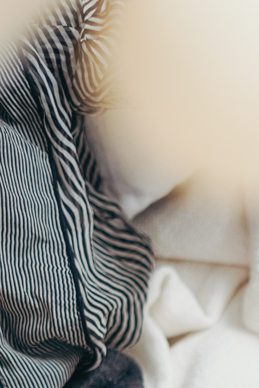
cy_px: 604
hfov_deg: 7.1
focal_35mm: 189
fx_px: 2039
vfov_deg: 10.5
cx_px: 443
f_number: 1.8
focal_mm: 50
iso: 200
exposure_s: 1/200
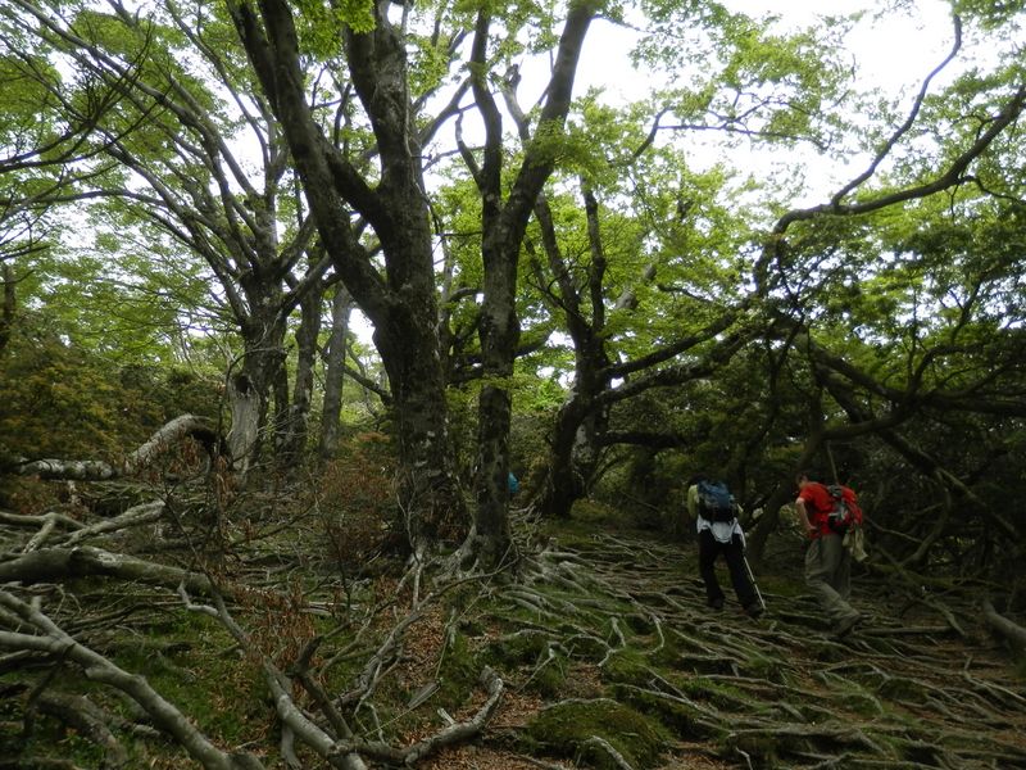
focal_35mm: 25
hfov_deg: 69.4
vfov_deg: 54.9
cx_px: 513
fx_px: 741
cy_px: 385
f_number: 3
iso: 80
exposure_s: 1/200
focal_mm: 4.5
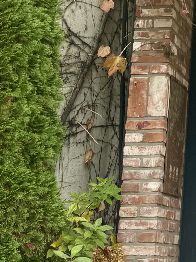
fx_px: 989
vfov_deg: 13.9
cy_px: -159
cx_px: 346
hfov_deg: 10.7
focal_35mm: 131
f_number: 1.78
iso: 64
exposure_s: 1/214
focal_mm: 6.76
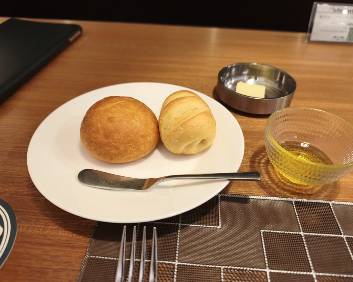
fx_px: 261
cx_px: 186
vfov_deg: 56.8
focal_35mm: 25
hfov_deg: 68.1
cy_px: 139
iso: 400
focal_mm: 6.45
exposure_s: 1/50
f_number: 1.62
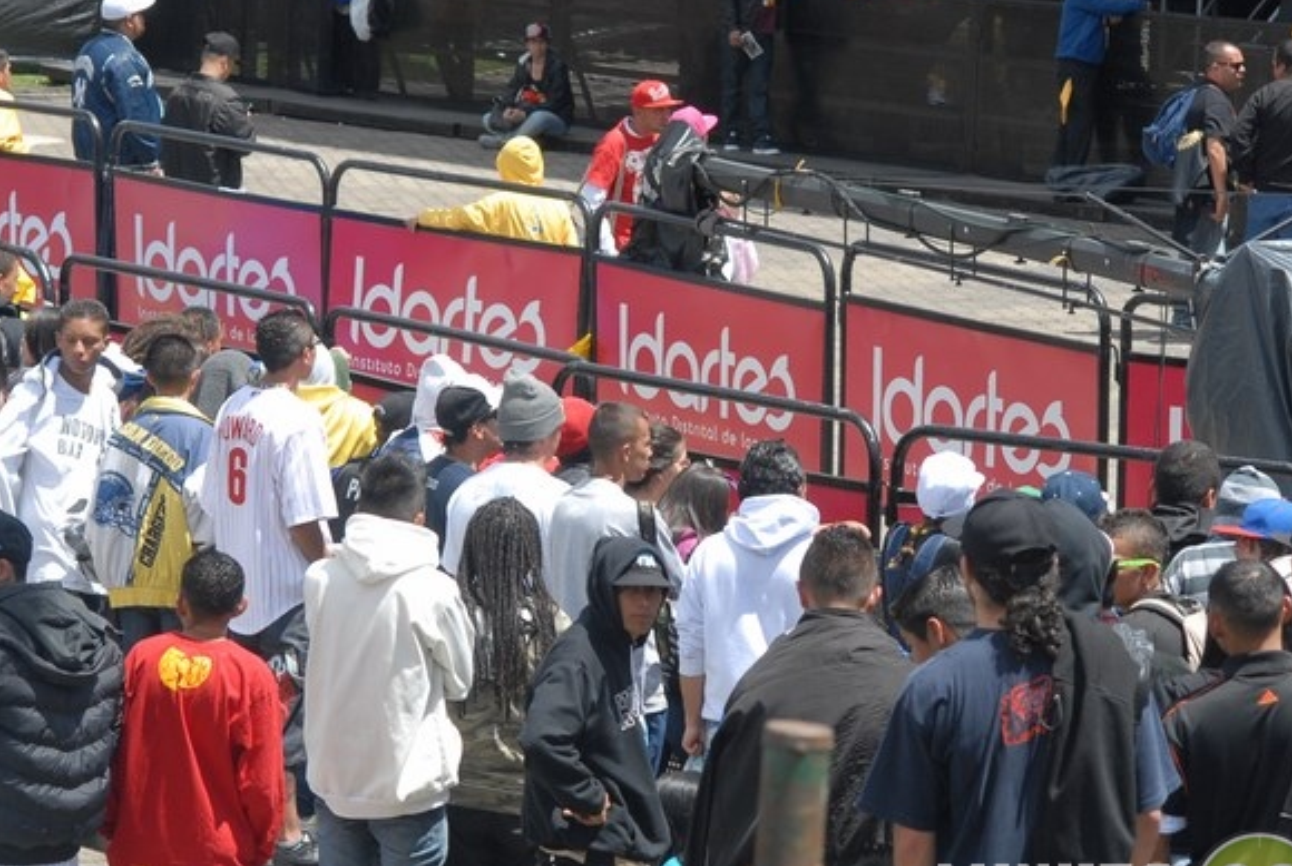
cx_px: 666
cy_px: 410
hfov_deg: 9.6
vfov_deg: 6.5
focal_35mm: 214
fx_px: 7685
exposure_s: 1/400
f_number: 9
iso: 360
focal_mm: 95
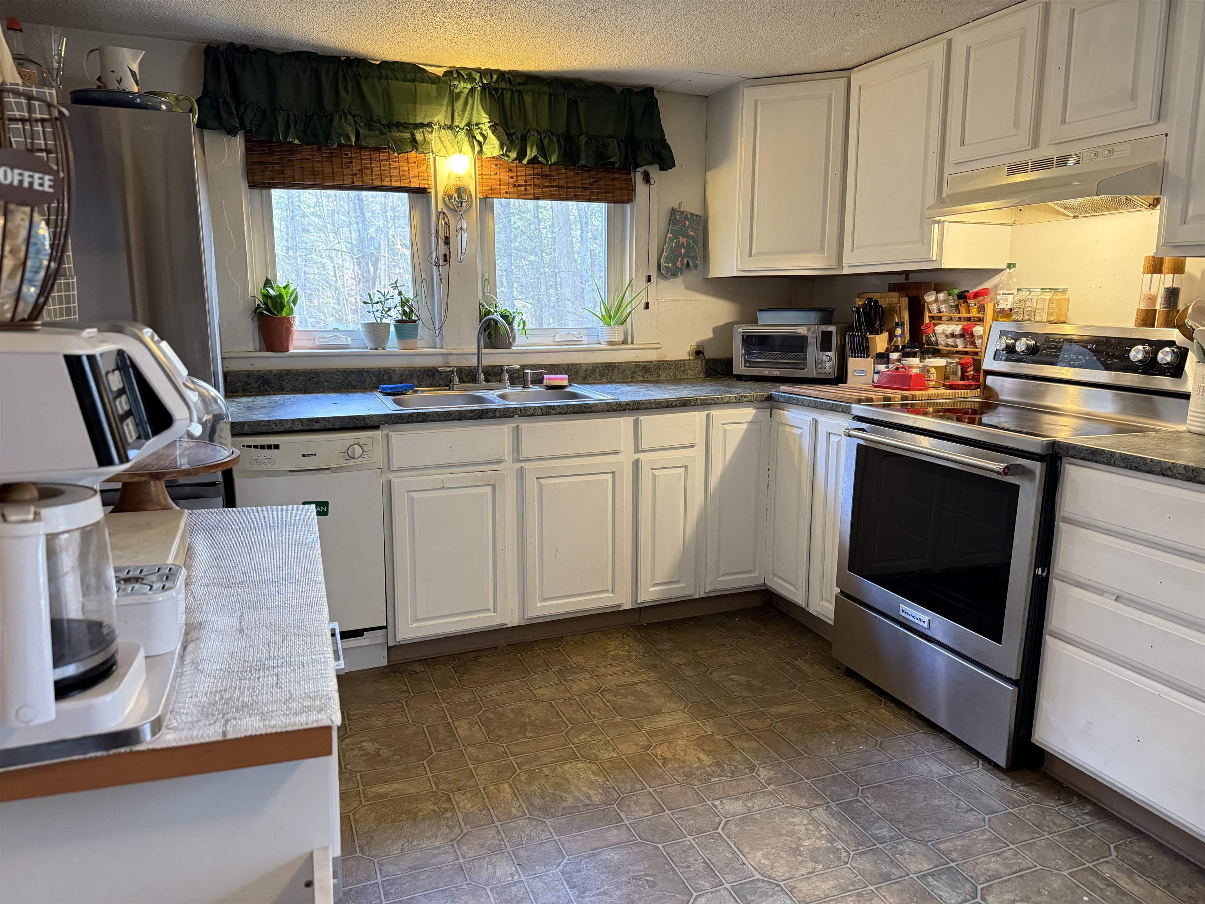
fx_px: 835
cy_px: 452
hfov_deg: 71.6
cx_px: 602
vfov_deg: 56.8
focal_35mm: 24
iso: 640
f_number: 1.78
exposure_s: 1/60
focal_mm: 6.76
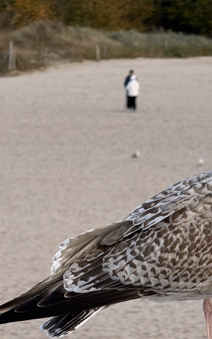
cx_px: 219
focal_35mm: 227
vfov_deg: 9.2
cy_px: 181
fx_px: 2098
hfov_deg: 5.8
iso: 50
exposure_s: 1/252
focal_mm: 15.66
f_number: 2.8
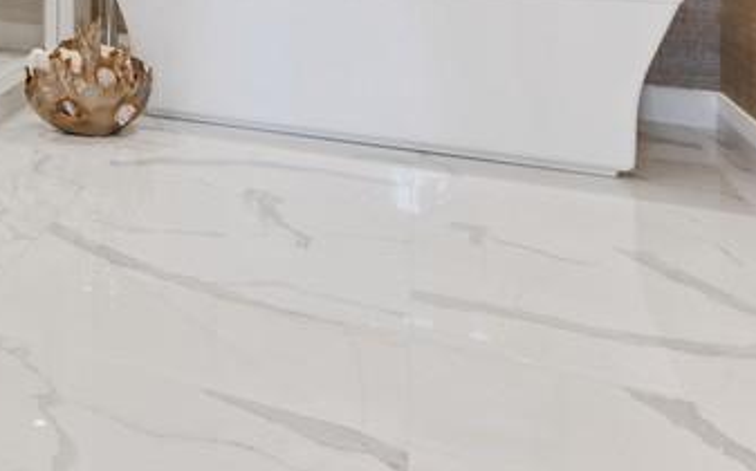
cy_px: -130
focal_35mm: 49
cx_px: -209
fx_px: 1009
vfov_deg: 23.4
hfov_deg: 32.0
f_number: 8
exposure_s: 1/2.5
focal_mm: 18
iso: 100
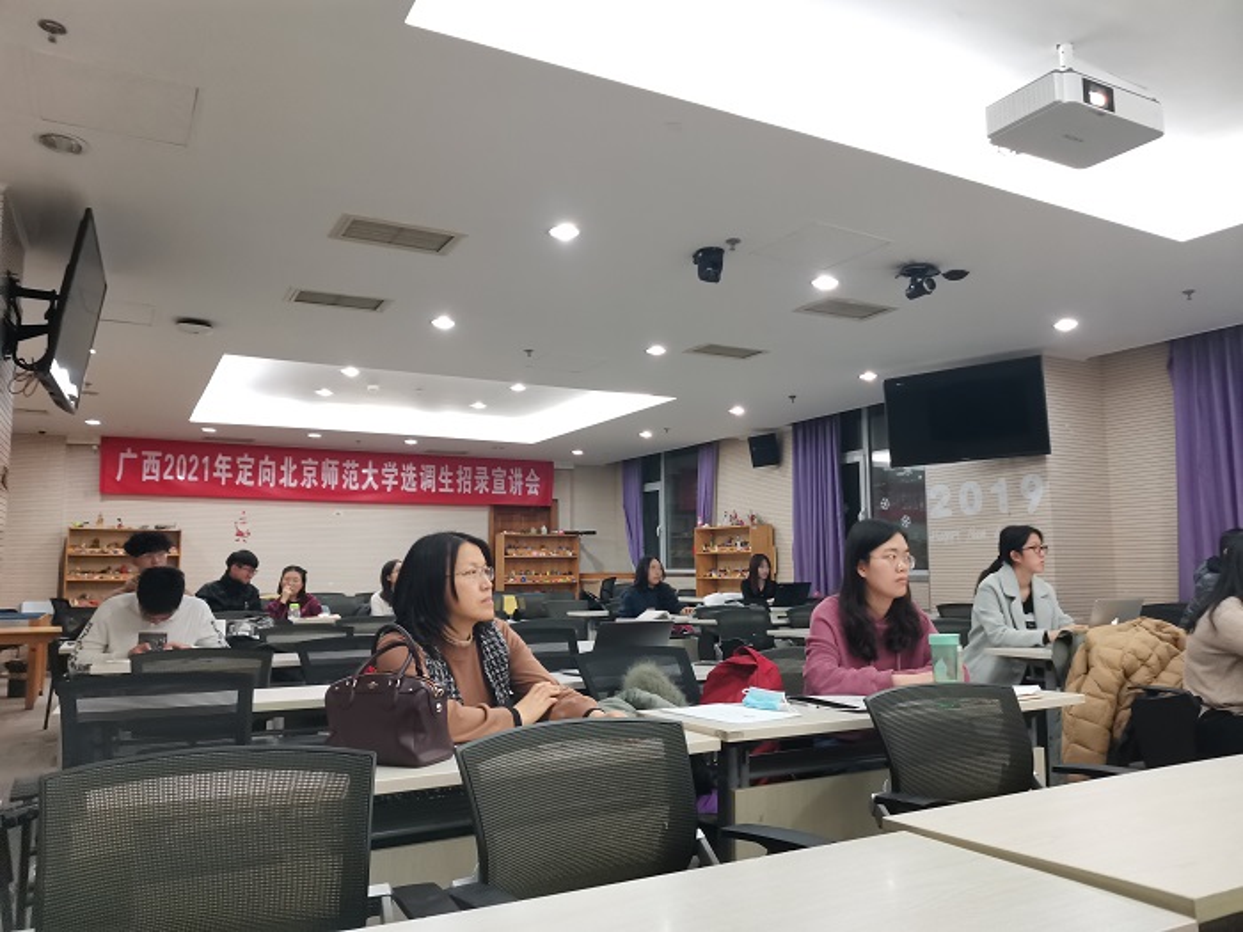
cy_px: 466
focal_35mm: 26
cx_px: 622
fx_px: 934
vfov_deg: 53.1
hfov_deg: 67.3
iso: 200
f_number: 1.4
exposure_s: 1/50
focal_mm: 4.66
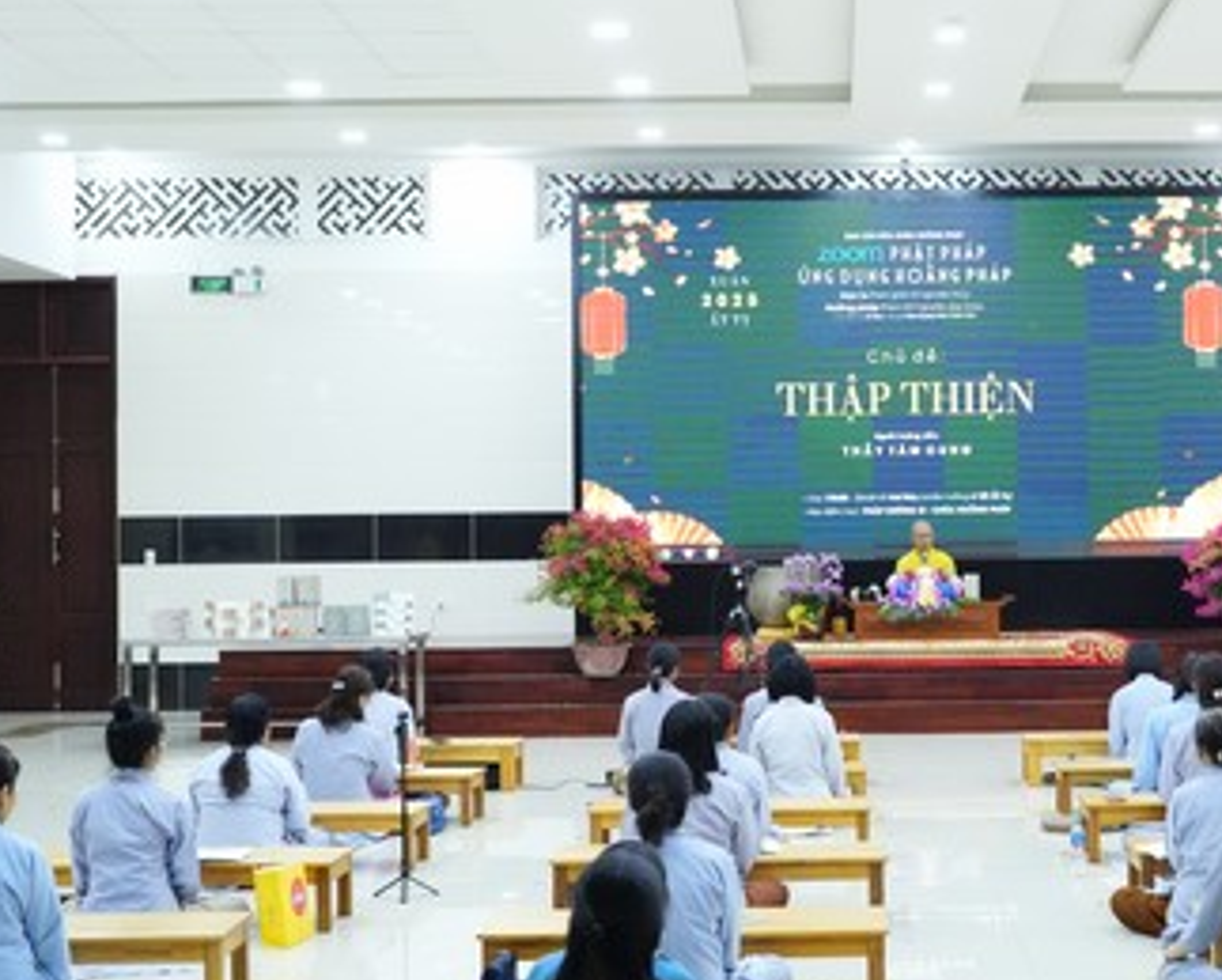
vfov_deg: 23.2
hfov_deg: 28.4
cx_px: 885
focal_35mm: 66
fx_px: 2389
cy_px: 494
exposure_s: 1/320
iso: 10000
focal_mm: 35
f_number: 3.5
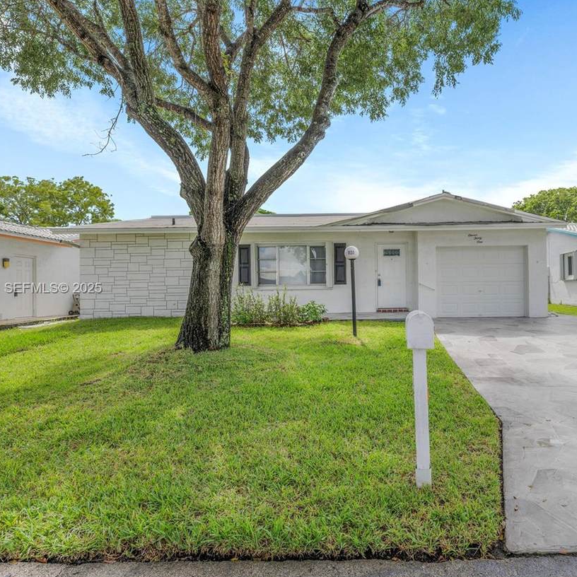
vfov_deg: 73.0
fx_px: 390
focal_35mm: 21
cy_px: 289
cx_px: 378
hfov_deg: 71.2
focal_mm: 15.5
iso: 64
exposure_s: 1/15
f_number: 8
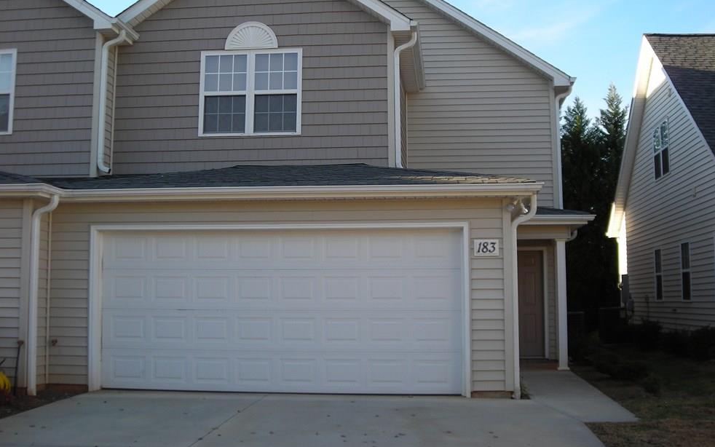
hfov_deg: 47.2
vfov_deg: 30.5
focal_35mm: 42
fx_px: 819
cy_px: 186
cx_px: 367
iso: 50
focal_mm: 6.3
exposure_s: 1/188
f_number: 3.2
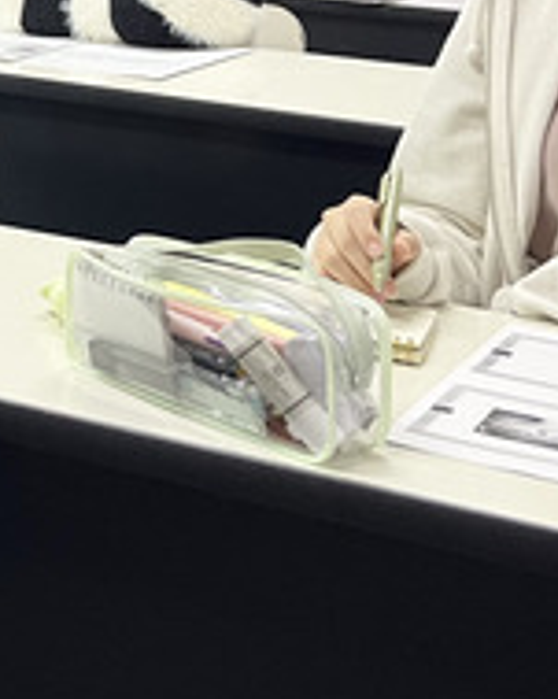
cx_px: -281
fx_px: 1777
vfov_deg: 21.4
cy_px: -15
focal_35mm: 86
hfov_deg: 16.3
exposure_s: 1/60
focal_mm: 5.1
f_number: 1.6
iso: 200
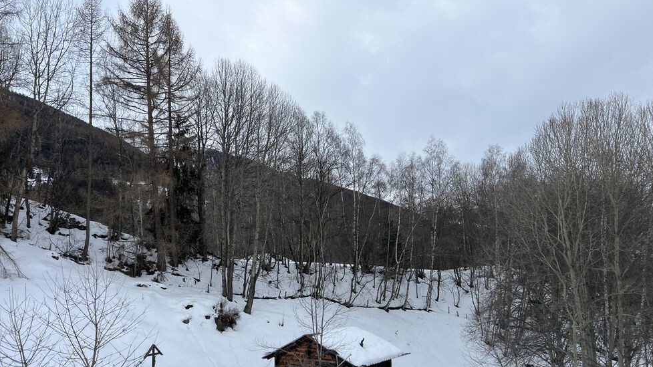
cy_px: 249
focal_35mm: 29
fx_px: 502
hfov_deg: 66.1
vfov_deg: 39.6
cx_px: 323
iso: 50
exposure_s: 1/2404
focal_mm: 5.7
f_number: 1.5
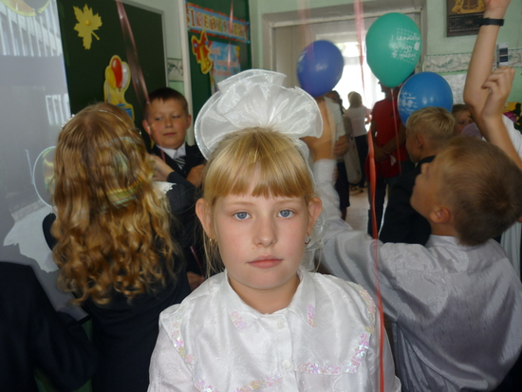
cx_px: 261
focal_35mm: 33
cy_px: 196
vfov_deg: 43.0
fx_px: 498
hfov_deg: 55.3
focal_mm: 5.5
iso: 100
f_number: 2.8
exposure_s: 1/30
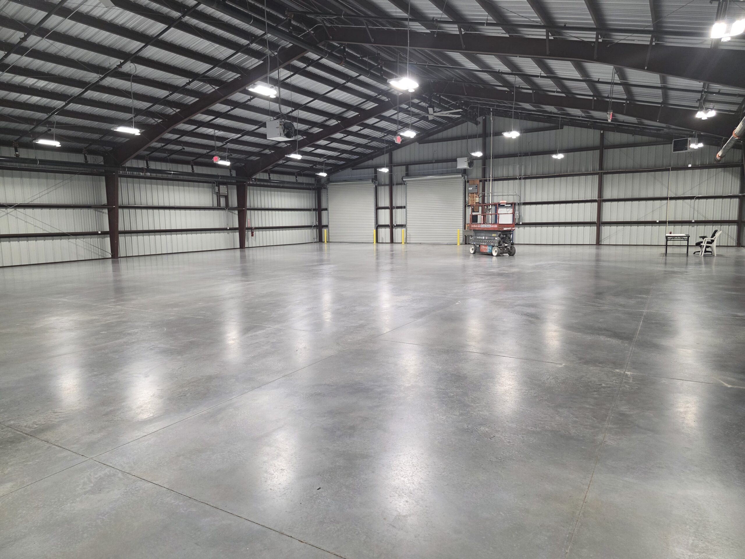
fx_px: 495
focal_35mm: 23
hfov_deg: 73.9
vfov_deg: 58.9
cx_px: 372
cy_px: 280
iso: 200
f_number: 1.7
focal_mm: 6.3
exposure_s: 1/120
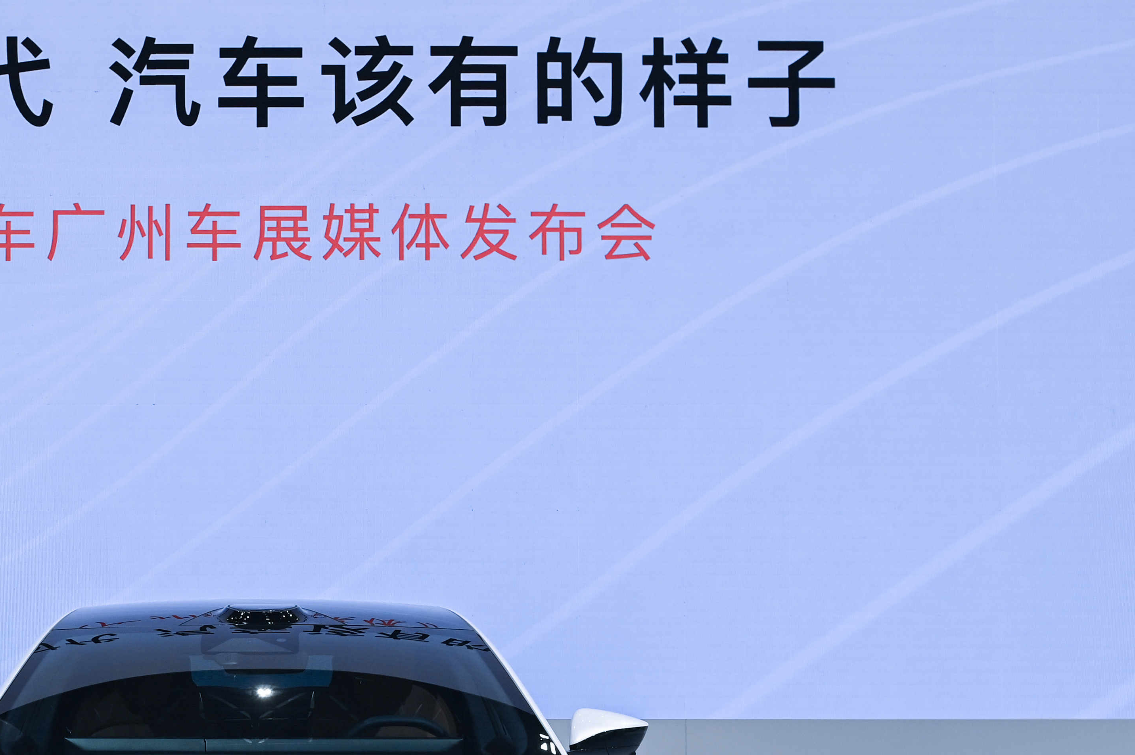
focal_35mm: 65
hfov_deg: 30.3
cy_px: 630
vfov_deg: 20.6
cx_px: 253
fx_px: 2048
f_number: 5
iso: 400
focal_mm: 31
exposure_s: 1/160
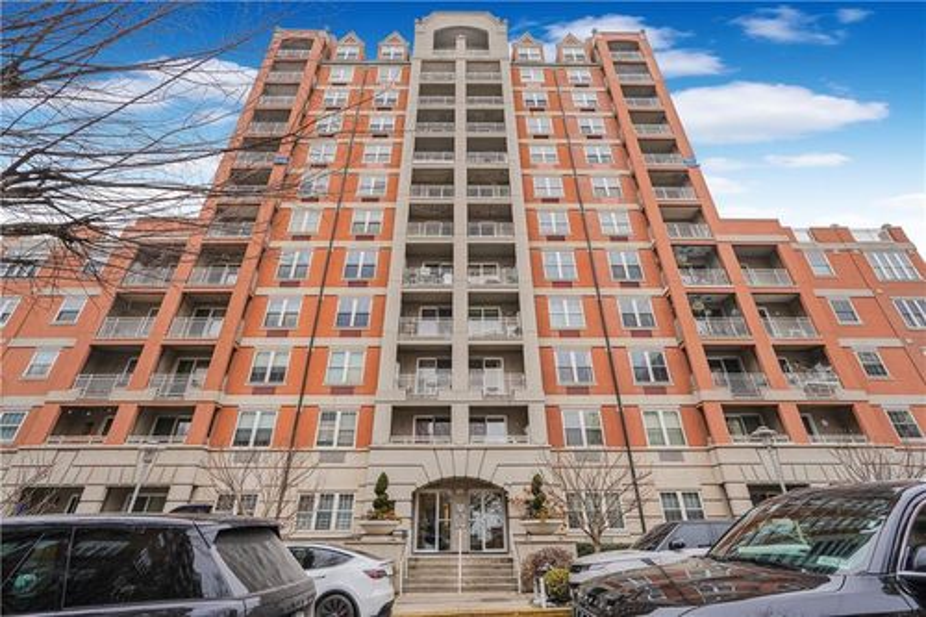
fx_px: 411
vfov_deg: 73.7
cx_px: 463
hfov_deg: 96.8
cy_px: 308
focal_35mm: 16
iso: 50
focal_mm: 16
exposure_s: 1/80
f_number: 6.3
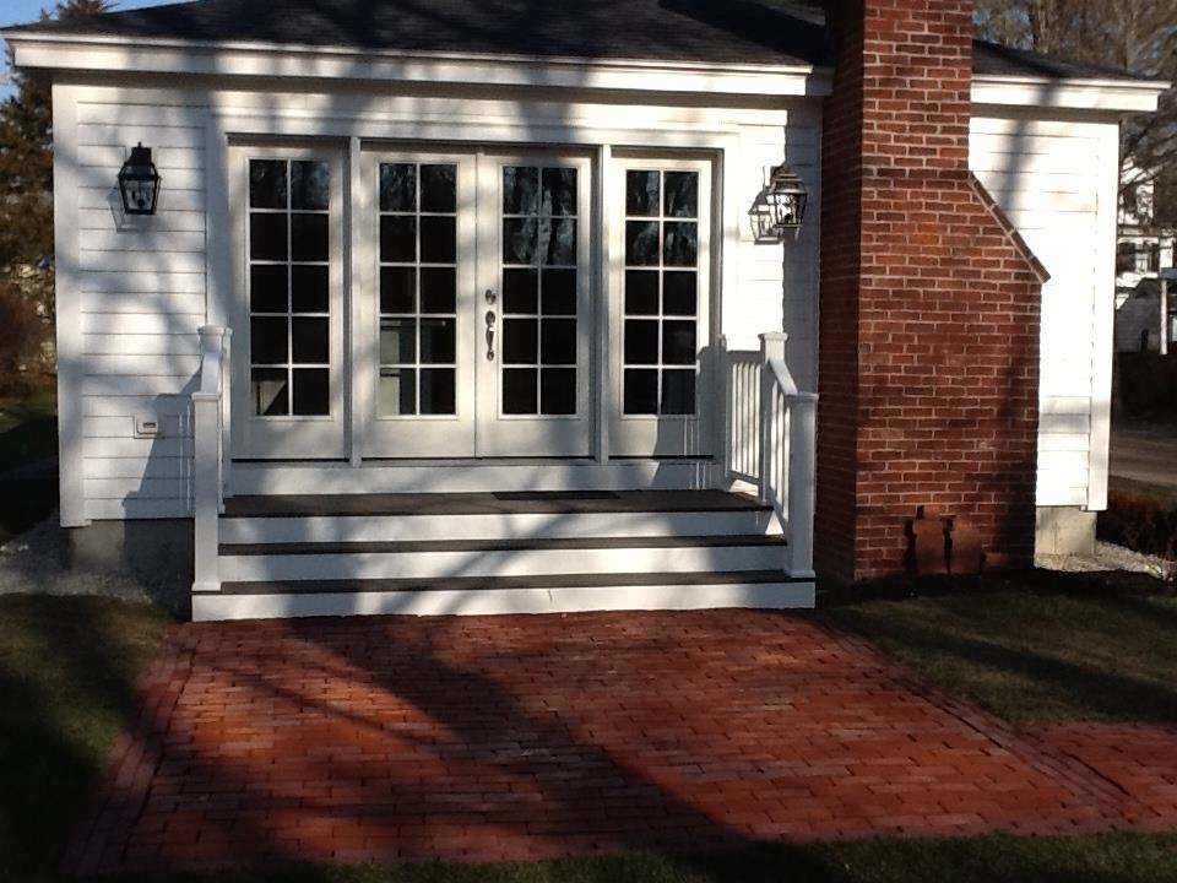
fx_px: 1088
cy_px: 442
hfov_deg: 56.8
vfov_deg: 44.2
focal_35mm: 32
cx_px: 588
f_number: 2.4
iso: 64
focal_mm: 2.03
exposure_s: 1/1337
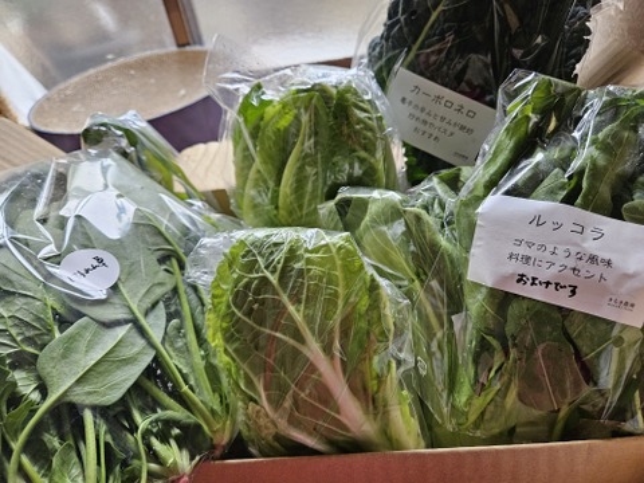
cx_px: 322
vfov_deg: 58.9
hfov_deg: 73.9
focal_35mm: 23
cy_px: 242
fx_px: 428
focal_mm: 5.4
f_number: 1.8
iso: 400
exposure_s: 1/100
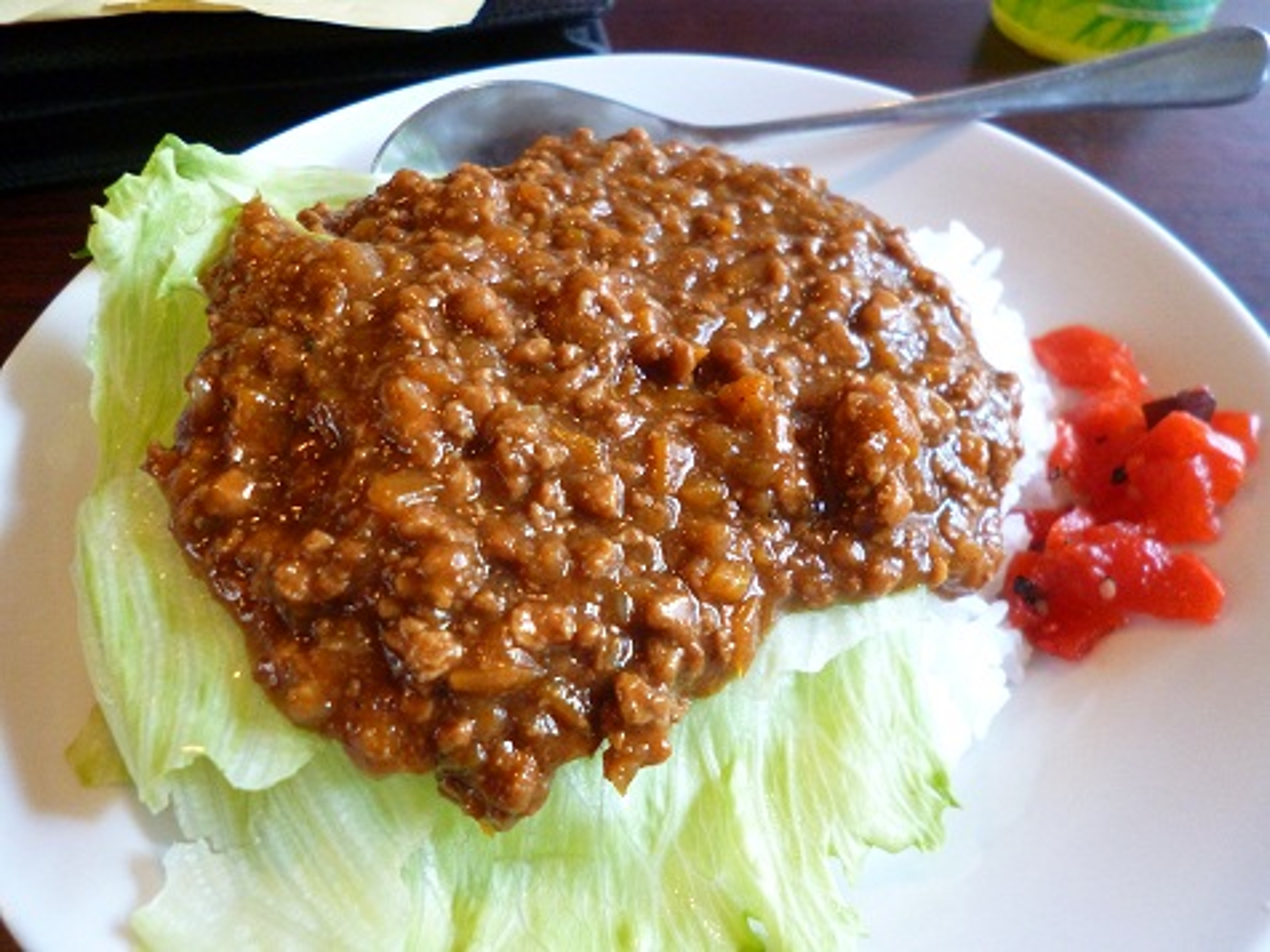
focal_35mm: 24
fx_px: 881
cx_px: 635
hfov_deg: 71.6
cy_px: 476
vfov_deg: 56.8
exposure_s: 1/60
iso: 400
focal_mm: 4.3
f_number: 2.5
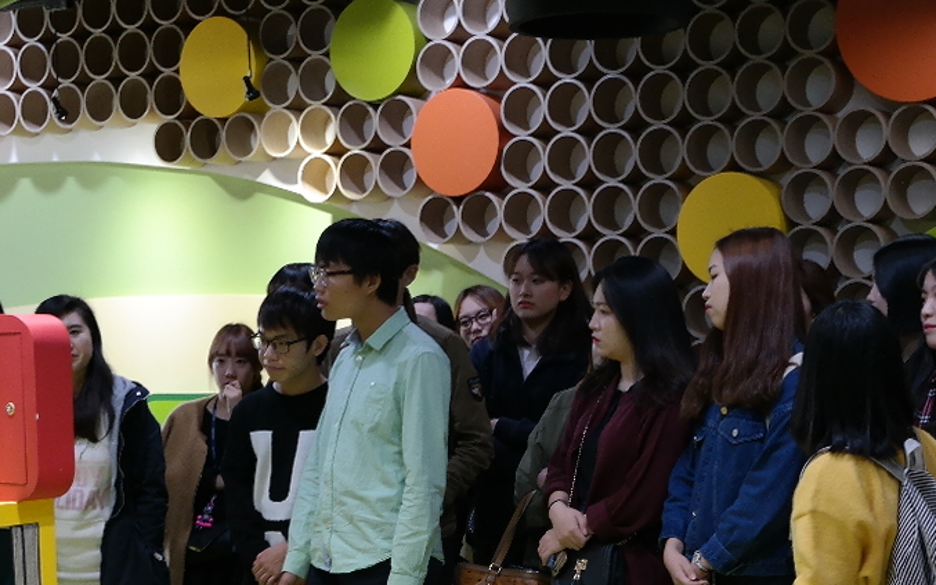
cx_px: 509
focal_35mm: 78
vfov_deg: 16.4
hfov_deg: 26.5
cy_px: 596
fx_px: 1990
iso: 400
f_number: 3.5
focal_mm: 20
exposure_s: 1/40
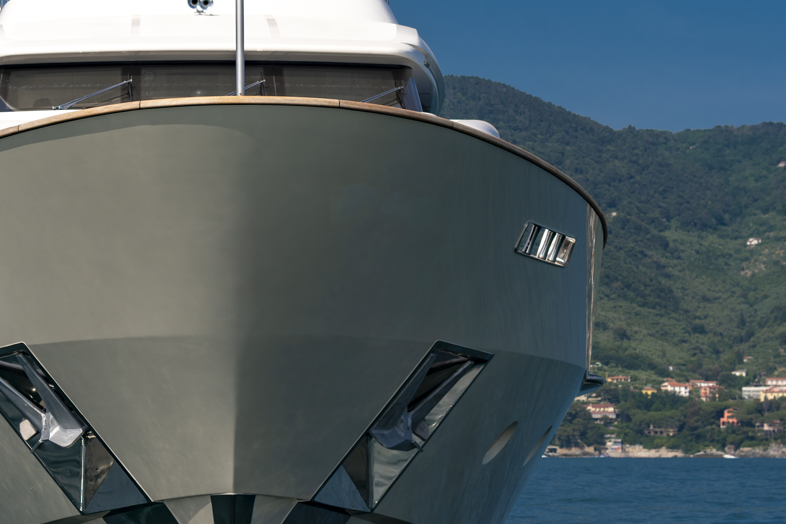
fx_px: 2489
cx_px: 221
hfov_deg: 17.9
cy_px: 152
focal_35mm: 114
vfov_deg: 12.0
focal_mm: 48
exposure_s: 1/640
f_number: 5.6
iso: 31
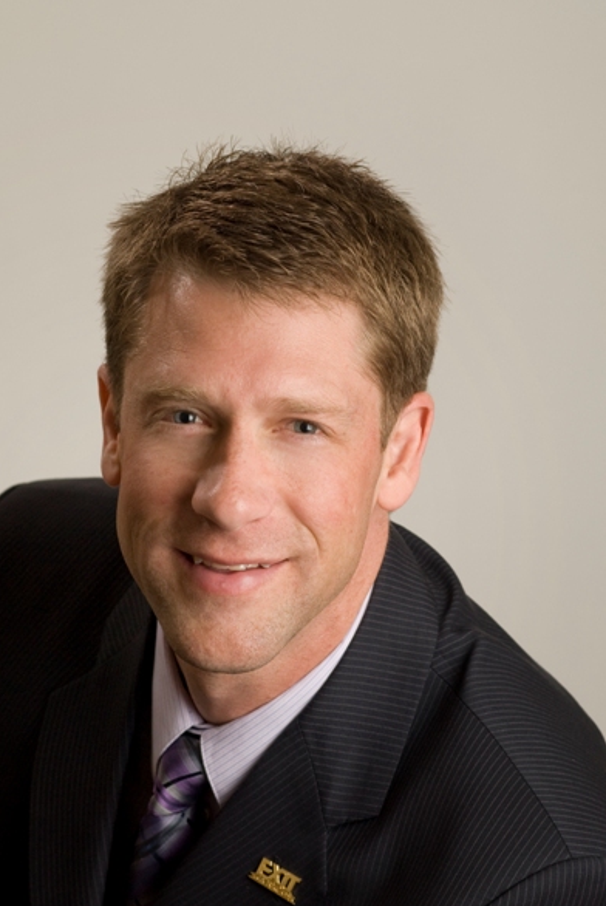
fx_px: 4786
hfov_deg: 7.2
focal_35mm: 190
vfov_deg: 10.8
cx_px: 301
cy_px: 484
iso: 200
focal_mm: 116
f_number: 6.3
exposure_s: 1/160
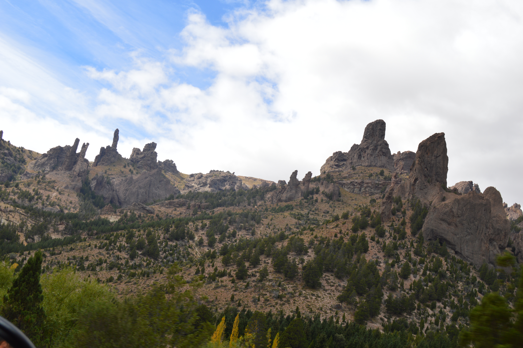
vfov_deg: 31.8
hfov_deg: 46.4
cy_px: 174
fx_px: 610
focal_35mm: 42
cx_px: 262
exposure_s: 1/200
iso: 100
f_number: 8
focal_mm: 28
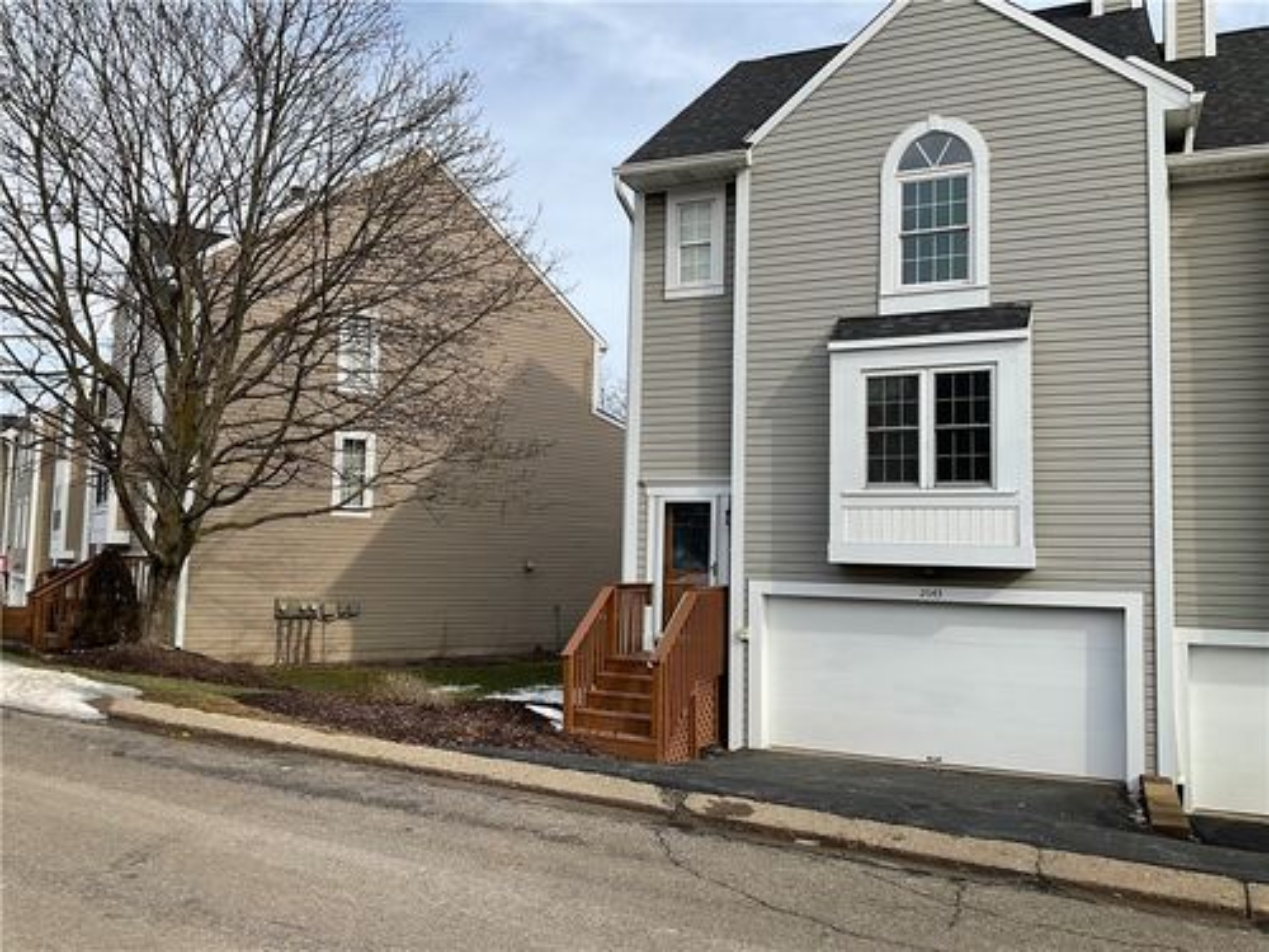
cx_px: 634
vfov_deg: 48.2
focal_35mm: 29
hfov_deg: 61.7
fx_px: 1063
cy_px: 476
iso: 16
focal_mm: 3
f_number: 1.8
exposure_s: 1/1412
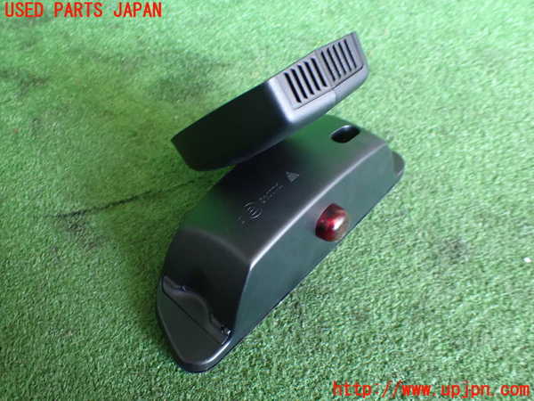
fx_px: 463
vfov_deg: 46.8
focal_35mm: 30
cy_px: 200
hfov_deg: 60.0
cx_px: 267
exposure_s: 1/60
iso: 800
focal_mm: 5.4
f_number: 2.3
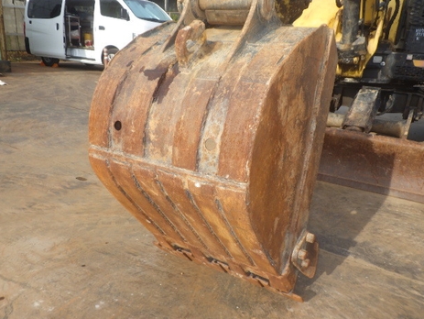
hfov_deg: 61.6
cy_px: 158
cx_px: 211
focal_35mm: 29
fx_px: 355
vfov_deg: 48.3
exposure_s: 1/640
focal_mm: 5
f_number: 4.2
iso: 125
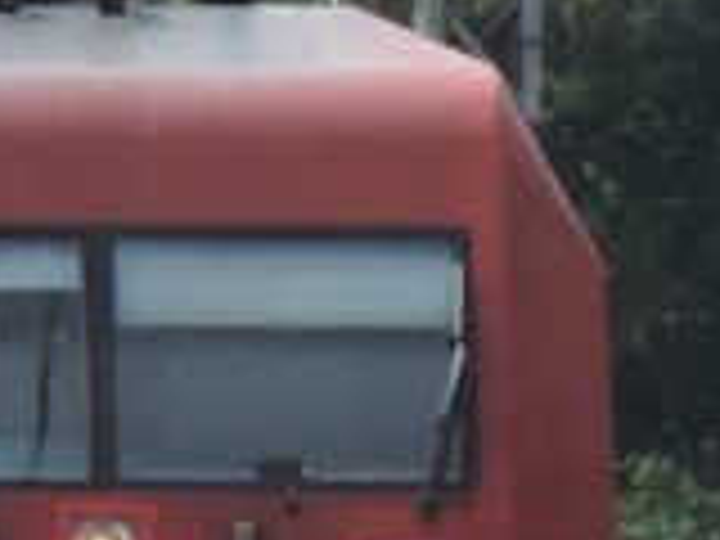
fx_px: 35193
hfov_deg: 1.2
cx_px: -130
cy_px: 423
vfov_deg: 0.9
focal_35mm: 1692
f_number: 4.6
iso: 80
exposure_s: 1/400
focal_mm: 40.1
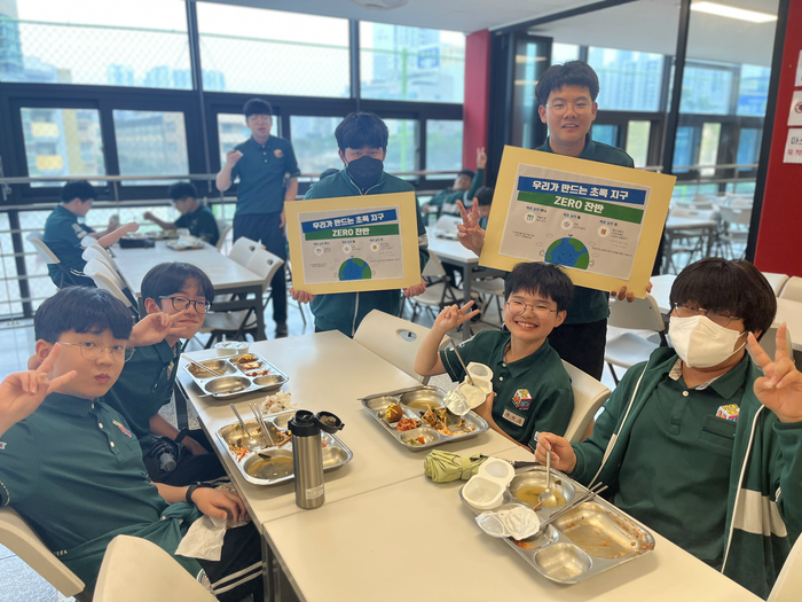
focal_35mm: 26
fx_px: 602
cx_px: 401
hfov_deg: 67.3
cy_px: 301
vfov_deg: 53.1
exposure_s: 1/120
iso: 50
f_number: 1.6
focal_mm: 5.1
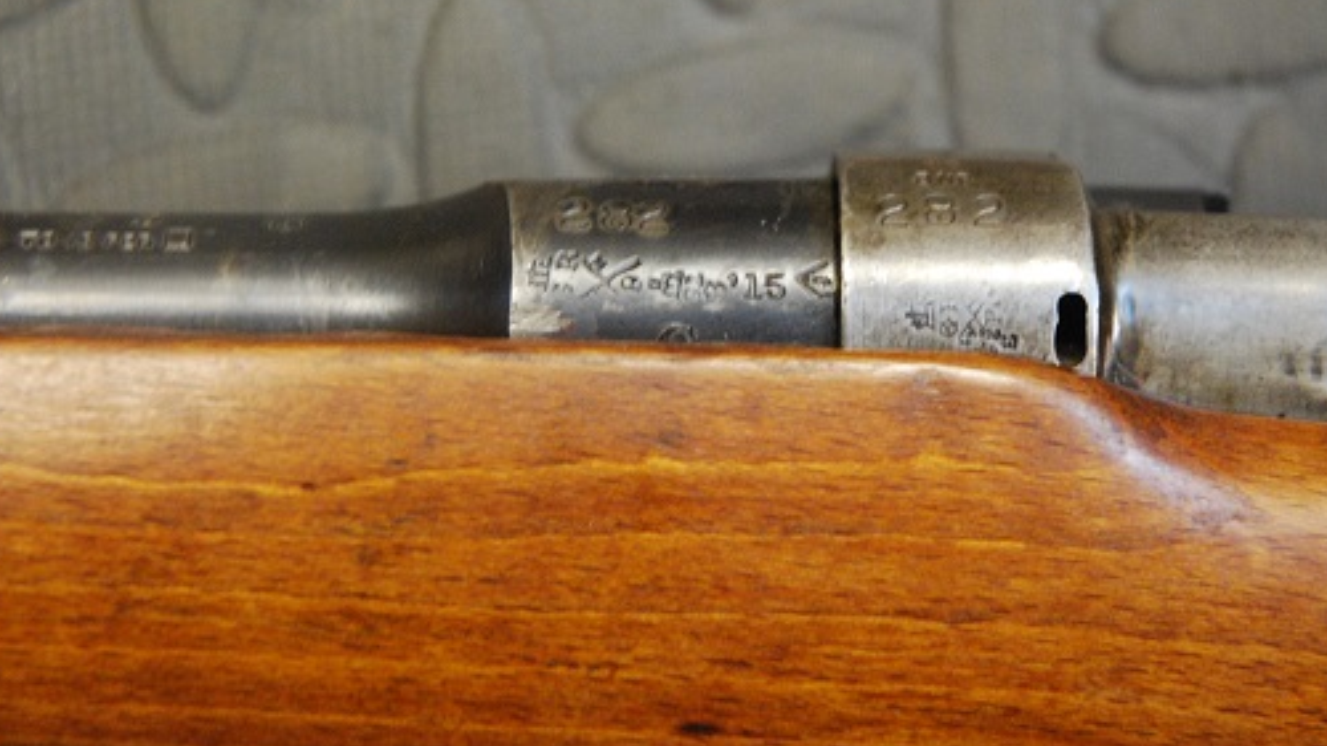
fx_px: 4644
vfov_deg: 9.2
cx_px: 756
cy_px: 285
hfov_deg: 16.3
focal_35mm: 132
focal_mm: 70
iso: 1600
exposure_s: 1/25
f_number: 4.5
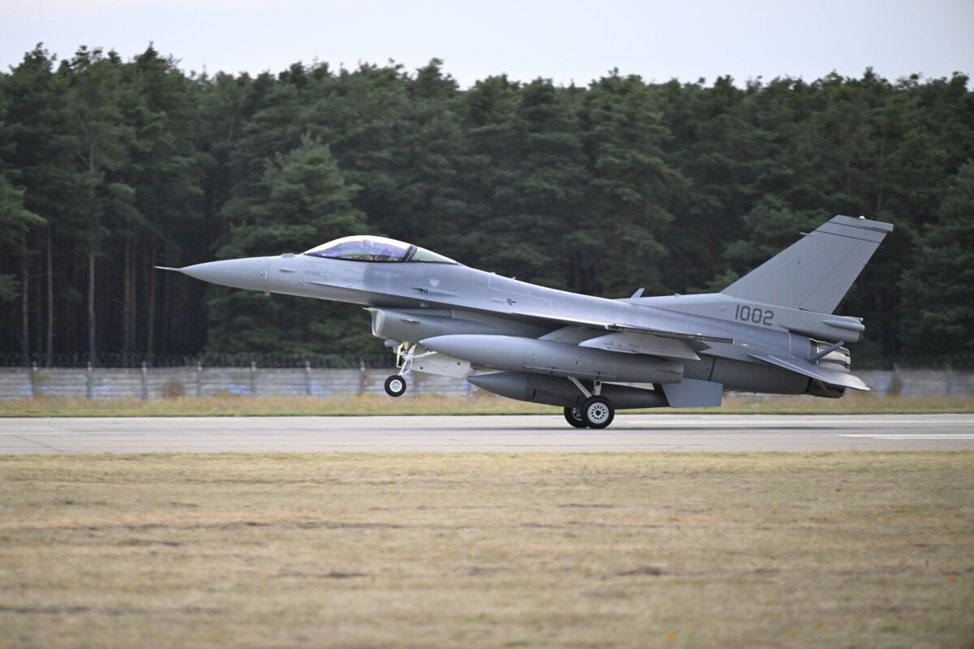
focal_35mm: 200
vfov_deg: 6.9
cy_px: 324
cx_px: 487
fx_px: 5411
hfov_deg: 10.3
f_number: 3.2
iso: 2500
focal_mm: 200
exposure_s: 1/1250
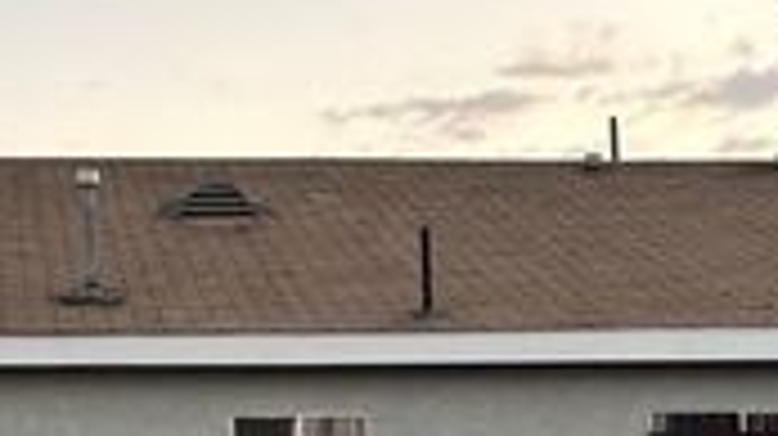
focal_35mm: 109
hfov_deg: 19.5
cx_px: 171
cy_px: 573
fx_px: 2247
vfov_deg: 10.8
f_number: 1.6
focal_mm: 5.96
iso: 80
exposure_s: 1/121
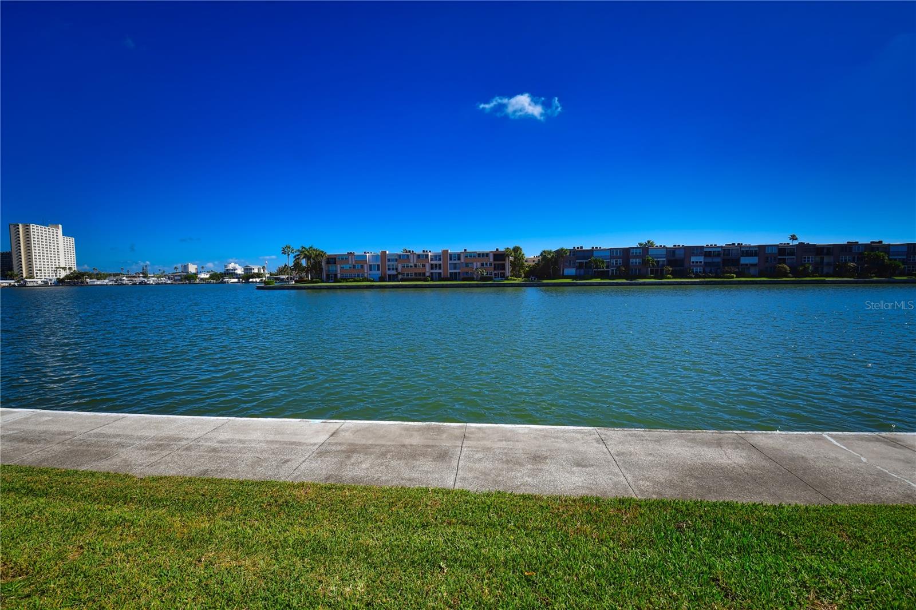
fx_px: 382
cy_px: 305
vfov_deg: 77.3
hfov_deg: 100.4
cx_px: 458
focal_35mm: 15
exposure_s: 1/250
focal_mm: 10
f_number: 10
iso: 100
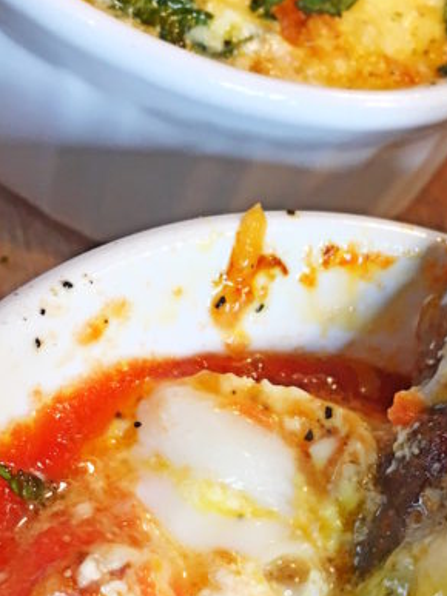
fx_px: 965
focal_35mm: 56
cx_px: 344
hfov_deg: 25.7
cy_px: 487
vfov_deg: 33.3
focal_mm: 4.15
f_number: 2.2
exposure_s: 1/30
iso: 32
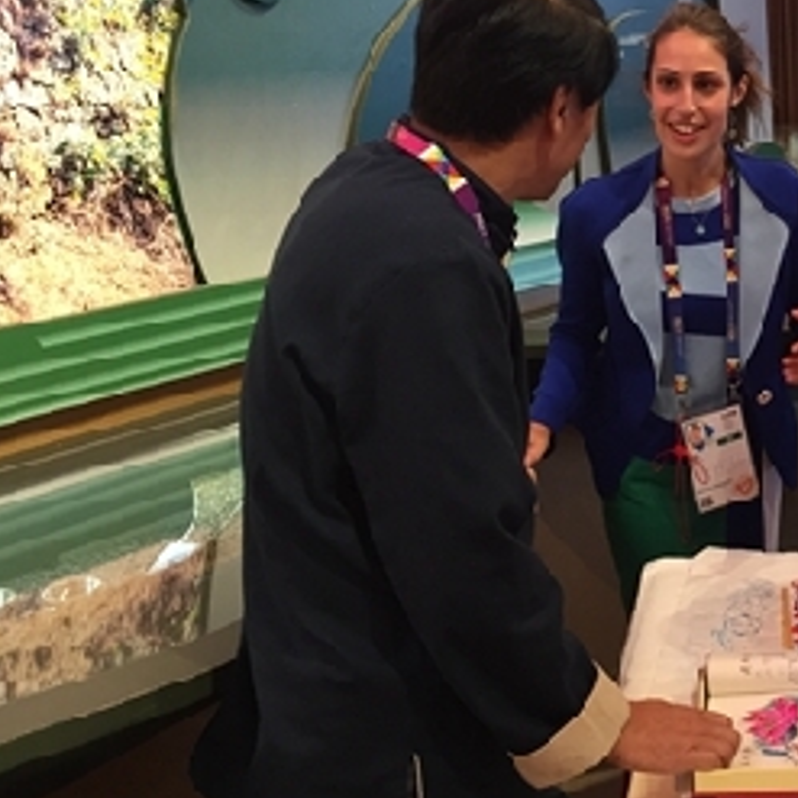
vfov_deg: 29.9
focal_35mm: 57
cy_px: 286
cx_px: 782
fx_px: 1487
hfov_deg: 28.4
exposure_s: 1/30
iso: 80
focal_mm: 4.15
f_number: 2.2
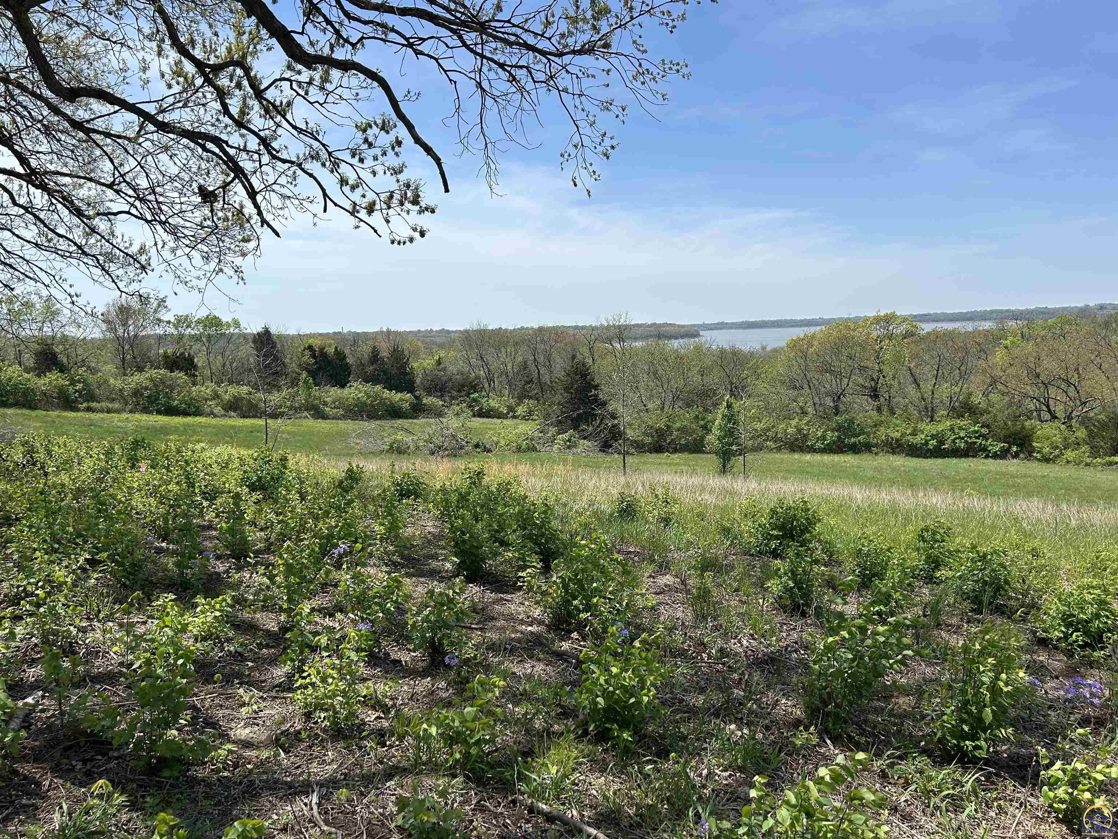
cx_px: 559
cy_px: 420
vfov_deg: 53.1
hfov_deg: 67.3
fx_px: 840
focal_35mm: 26
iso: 50
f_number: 1.5
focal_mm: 5.7
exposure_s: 1/4444
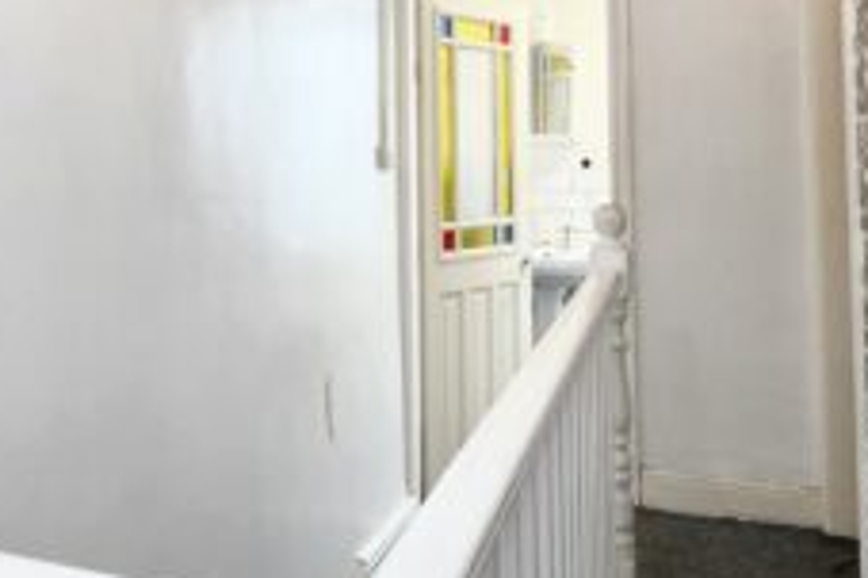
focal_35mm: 38
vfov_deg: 33.8
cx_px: 310
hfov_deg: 50.1
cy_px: 105
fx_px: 916
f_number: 4.5
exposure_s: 1/40
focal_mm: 10
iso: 560
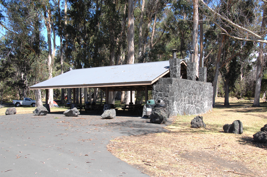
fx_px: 267
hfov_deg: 53.2
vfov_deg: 36.8
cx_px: 134
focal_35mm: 36
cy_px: 88
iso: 400
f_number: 9
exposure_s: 1/320
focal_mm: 24
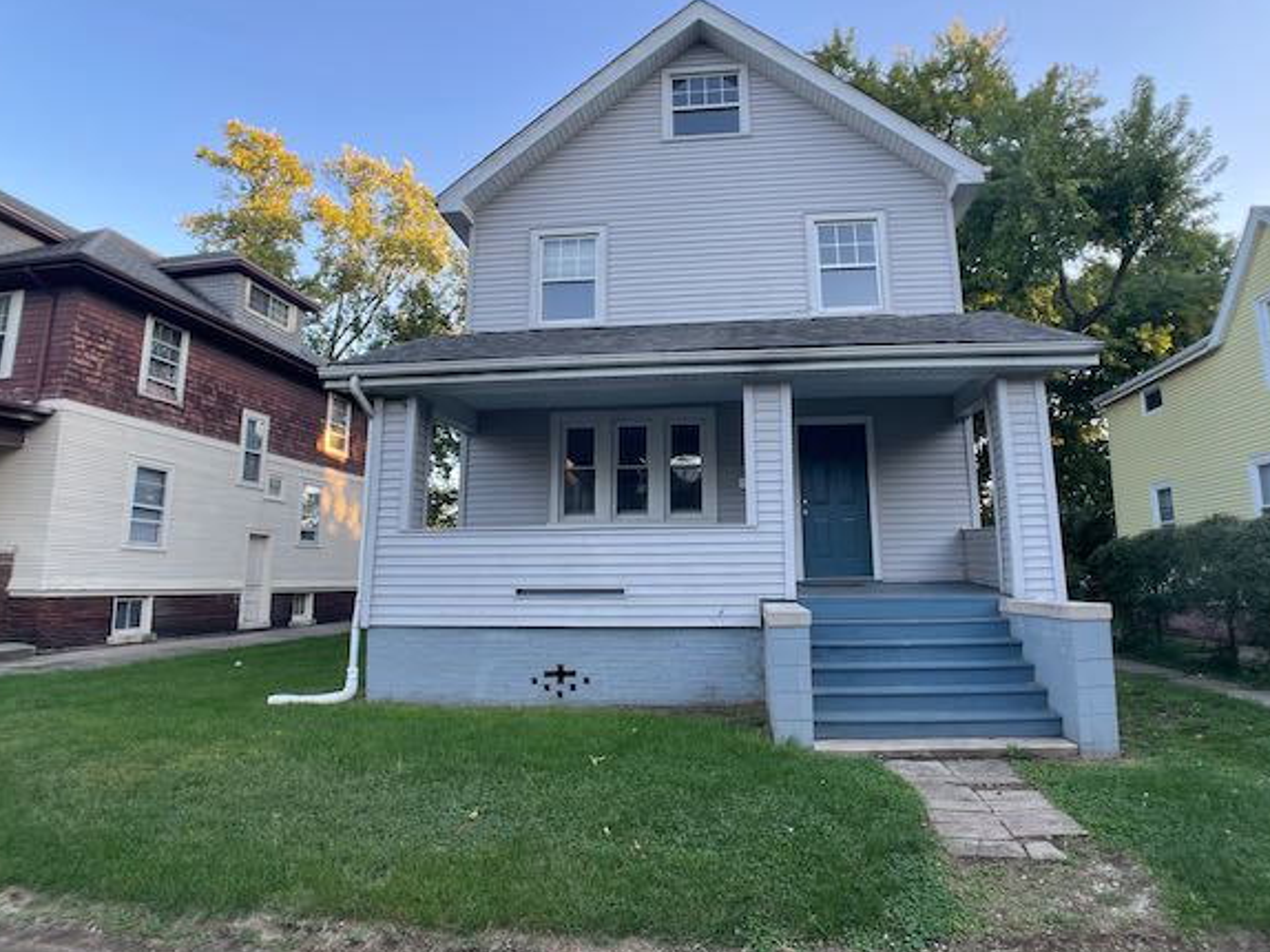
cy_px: 452
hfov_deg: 61.6
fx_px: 1064
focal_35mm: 29
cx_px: 688
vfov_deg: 48.2
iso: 32
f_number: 1.6
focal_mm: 4.2
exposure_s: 1/235
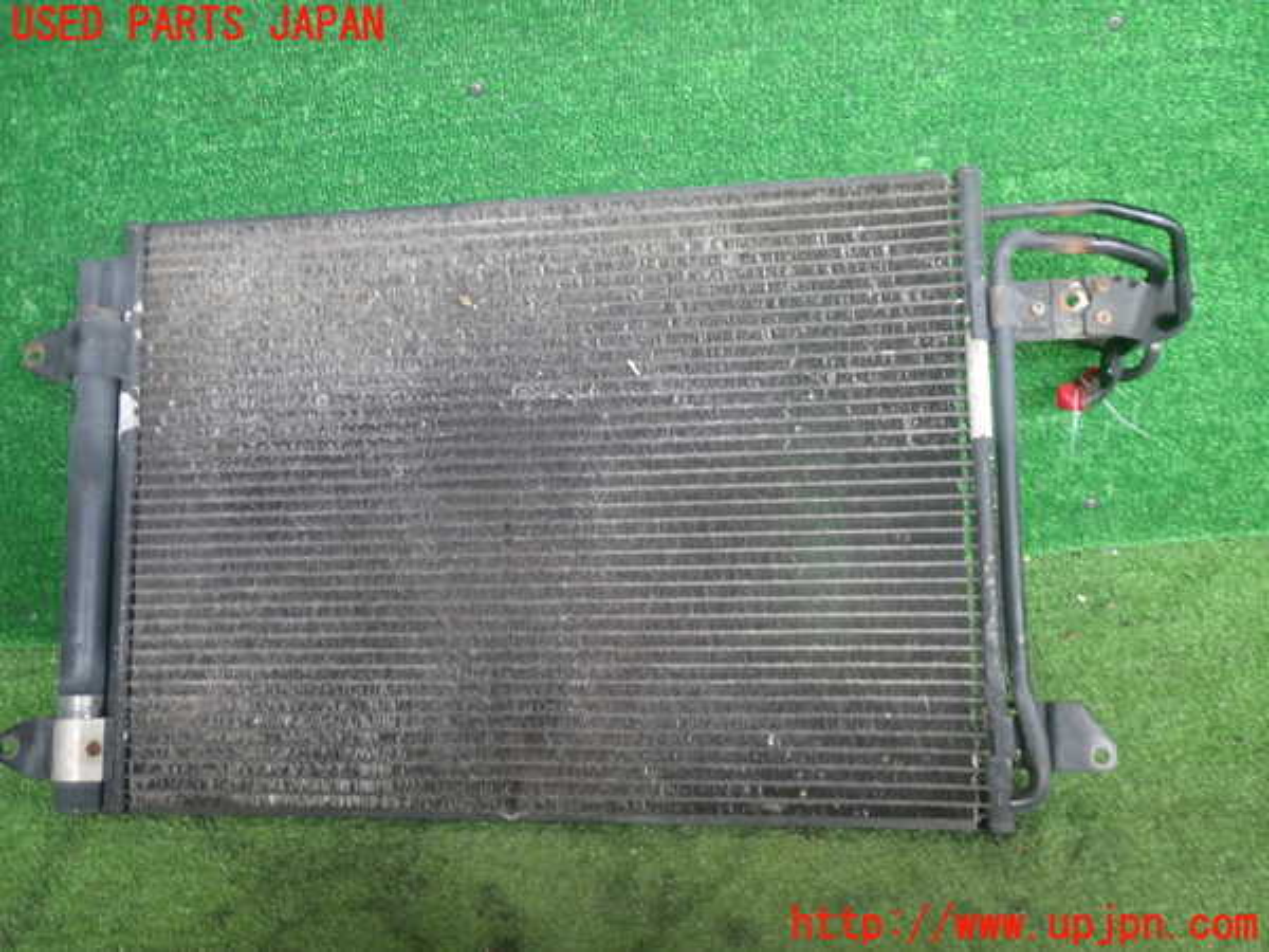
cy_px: 476
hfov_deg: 60.0
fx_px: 1100
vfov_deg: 46.8
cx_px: 634
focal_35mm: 30
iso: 200
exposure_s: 1/40
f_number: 2.3
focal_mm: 5.4
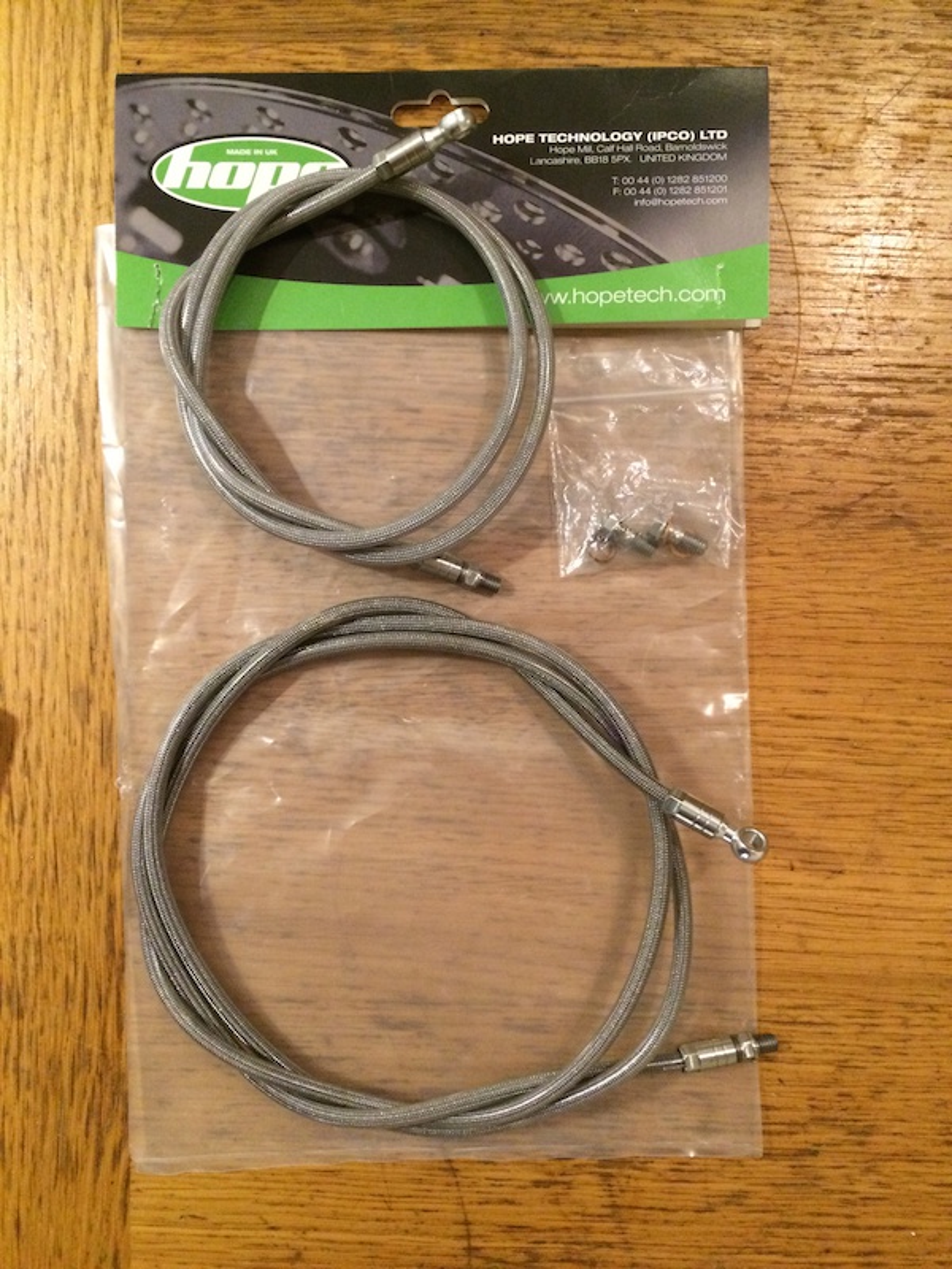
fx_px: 1063
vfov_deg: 61.7
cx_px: 476
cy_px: 634
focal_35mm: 29
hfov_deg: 48.2
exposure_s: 1/17
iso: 320
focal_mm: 4.15
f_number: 2.2
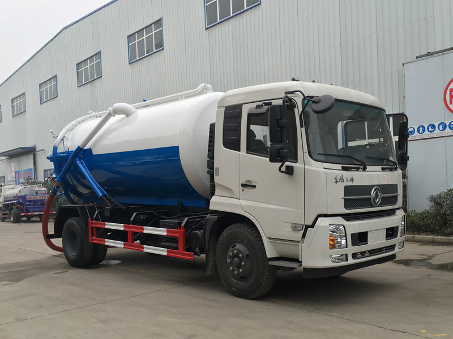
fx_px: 380
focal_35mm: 29
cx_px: 226
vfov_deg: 48.2
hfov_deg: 61.7
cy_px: 170
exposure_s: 1/100
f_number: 2.2
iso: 25
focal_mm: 4.15
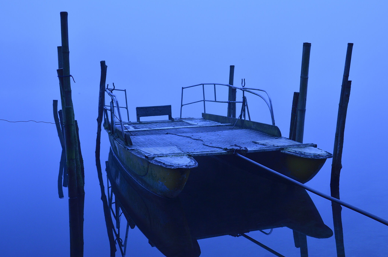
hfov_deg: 46.4
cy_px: 125
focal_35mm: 42
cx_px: 211
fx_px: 452
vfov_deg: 31.8
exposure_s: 1/125
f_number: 5.6
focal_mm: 24
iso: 400
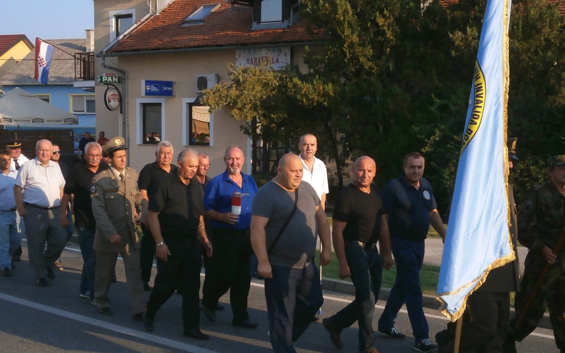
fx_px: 862
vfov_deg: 23.1
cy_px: 187
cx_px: 310
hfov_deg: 36.3
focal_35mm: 56
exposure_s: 1/640
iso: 80
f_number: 3.4
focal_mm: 8.3
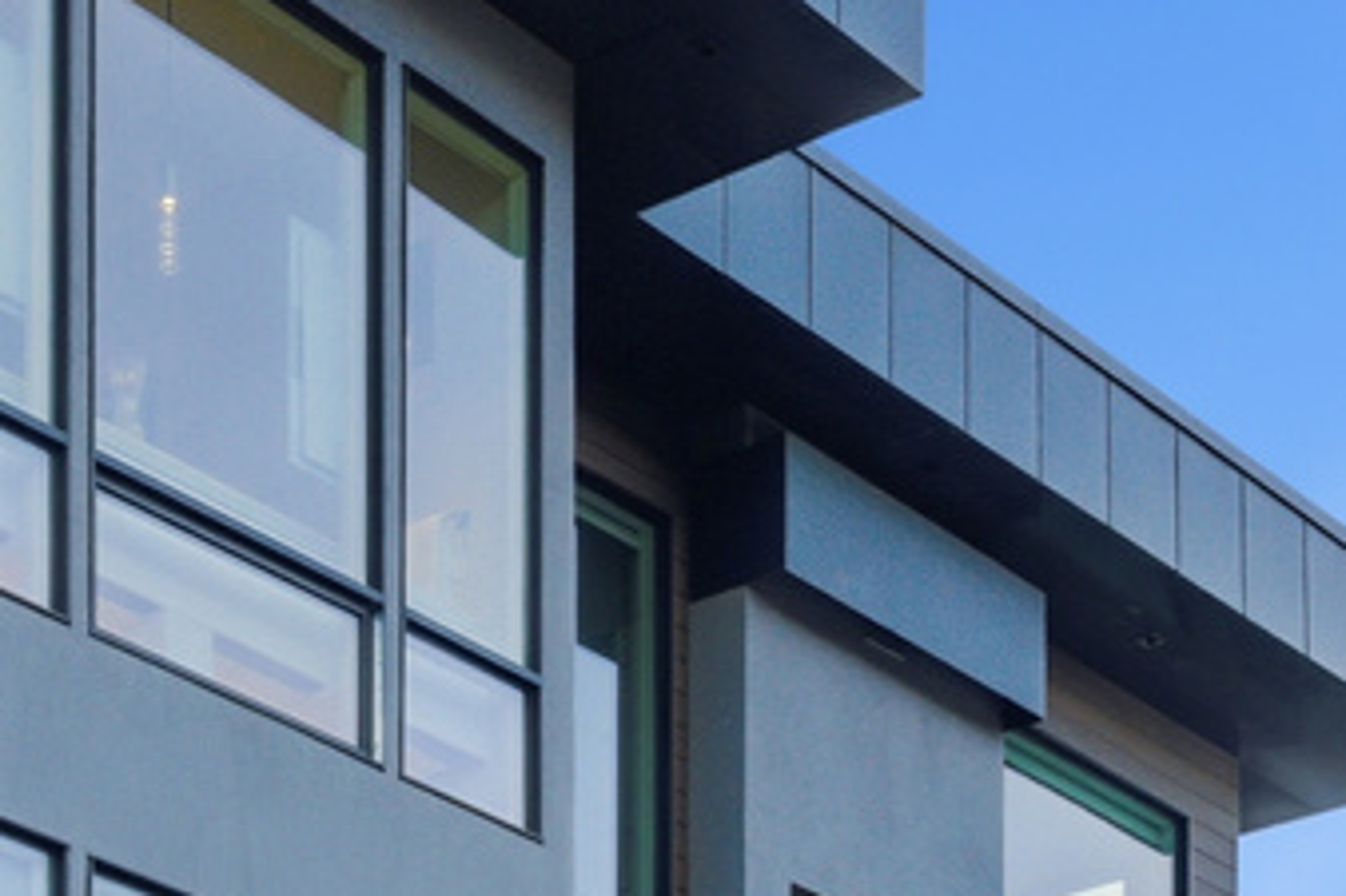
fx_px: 4073
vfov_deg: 12.6
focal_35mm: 109
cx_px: 733
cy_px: 398
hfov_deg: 18.8
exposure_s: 1/8000
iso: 500
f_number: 4.5
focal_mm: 36
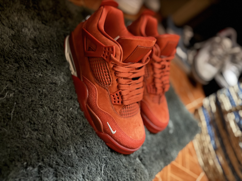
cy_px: 90
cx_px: 121
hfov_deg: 71.6
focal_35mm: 24
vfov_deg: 56.8
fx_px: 168
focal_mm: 6.76
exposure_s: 1/9
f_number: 1.78
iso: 2000
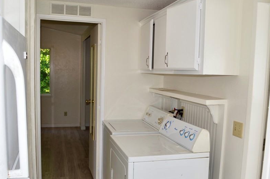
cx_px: 132
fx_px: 262
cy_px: 103
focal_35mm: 35
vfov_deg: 37.6
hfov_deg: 54.5
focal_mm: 18
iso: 200
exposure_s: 1/60
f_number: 6.3
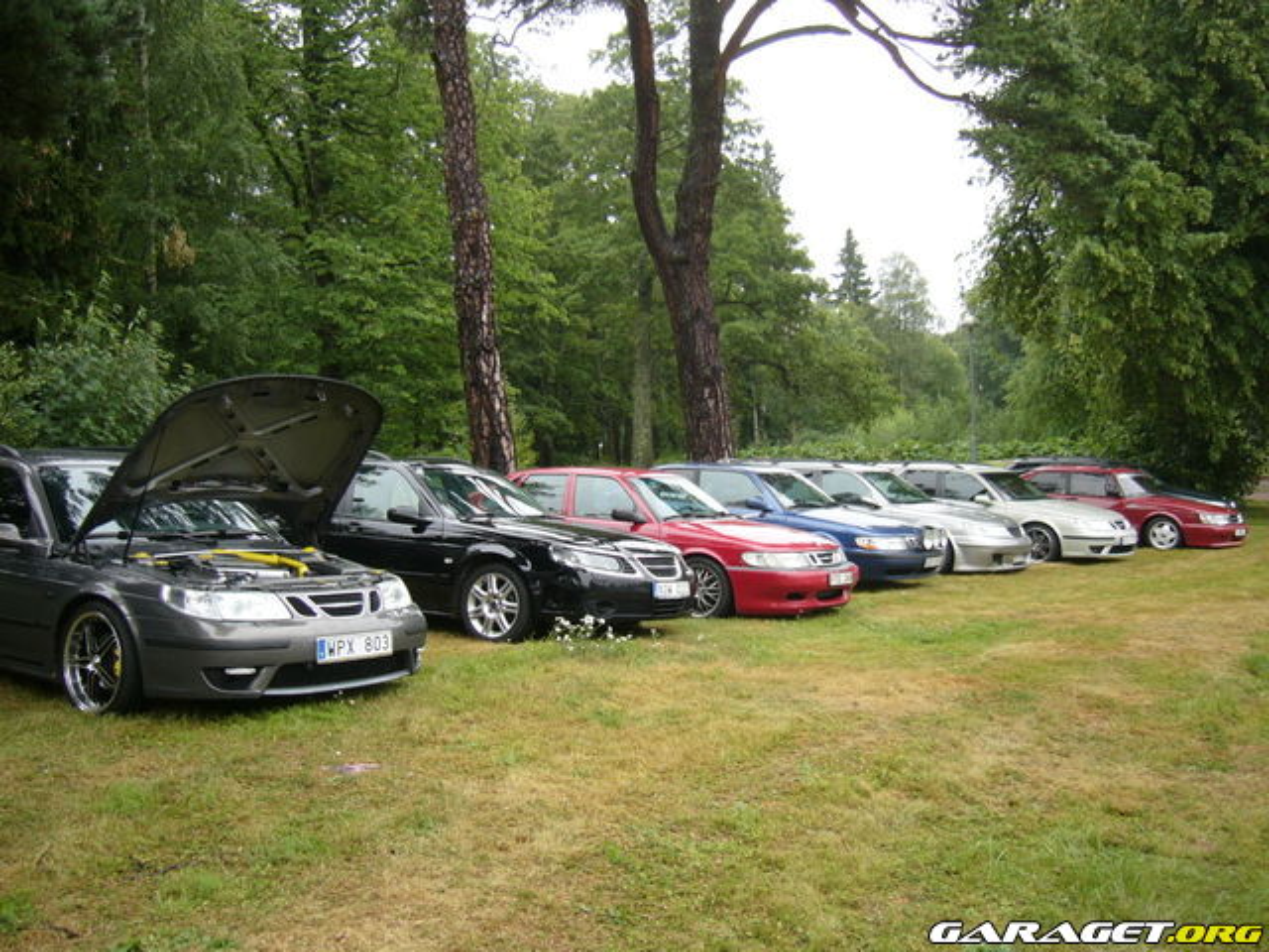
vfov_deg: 40.7
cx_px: 634
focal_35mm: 35
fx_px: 1283
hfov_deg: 52.6
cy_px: 476
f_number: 2.8
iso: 50
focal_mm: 5.8
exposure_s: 1/125
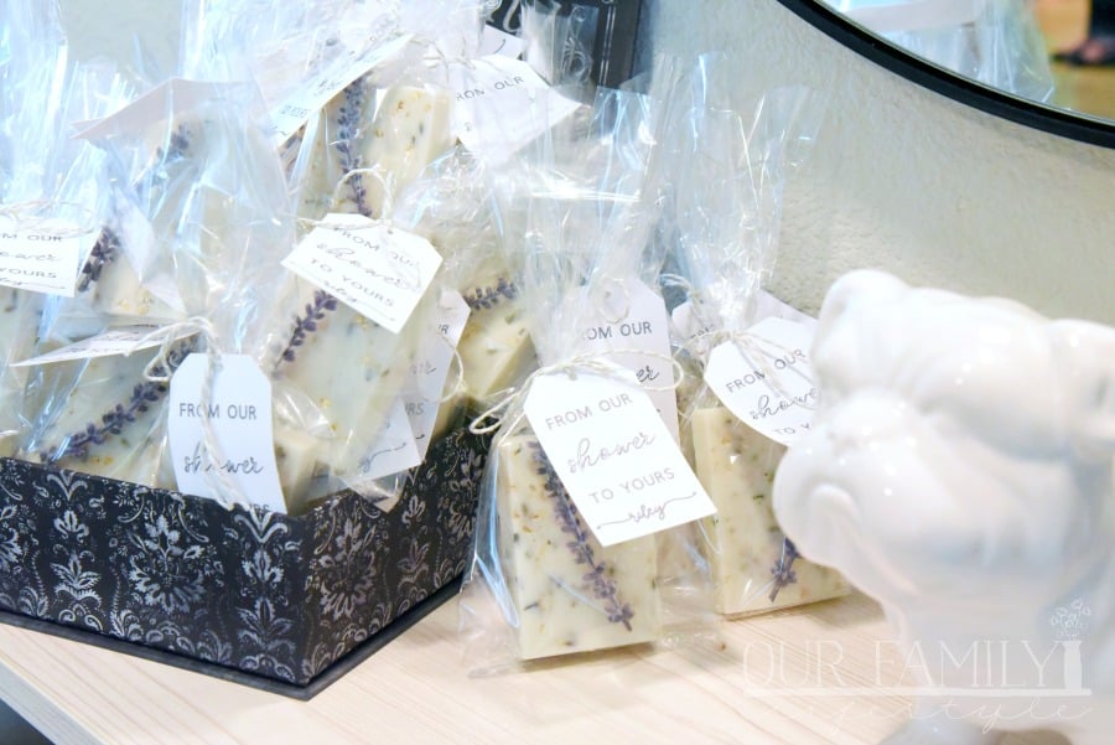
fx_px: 1704
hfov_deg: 36.2
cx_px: 558
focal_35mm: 55
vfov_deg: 24.6
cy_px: 372
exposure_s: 1/60
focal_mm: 55
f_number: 9
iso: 10000
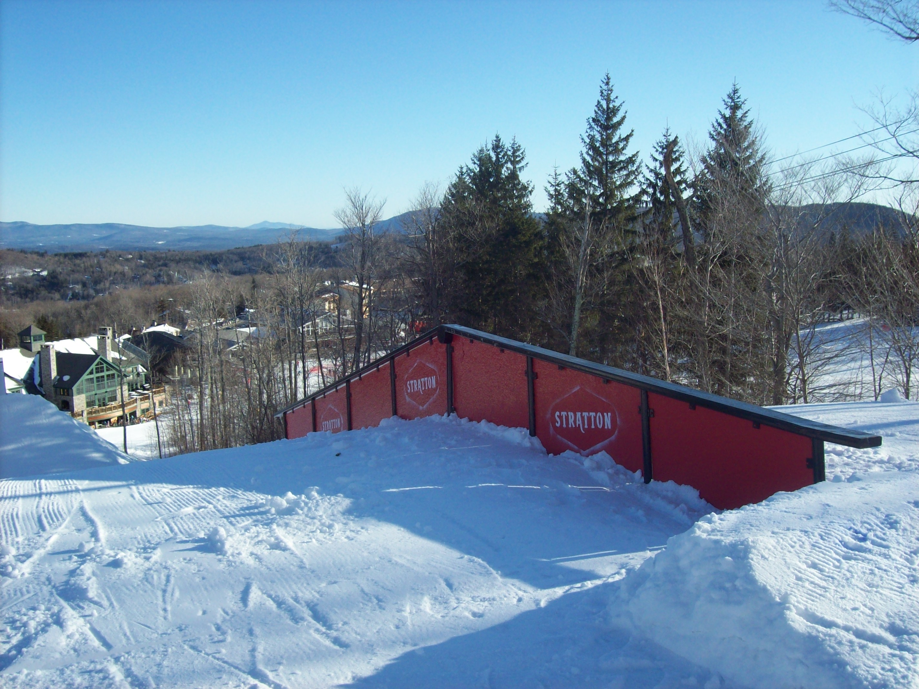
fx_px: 955
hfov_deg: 51.4
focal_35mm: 36
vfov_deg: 39.6
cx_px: 460
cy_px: 344
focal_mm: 6
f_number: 4.8
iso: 80
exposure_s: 1/423
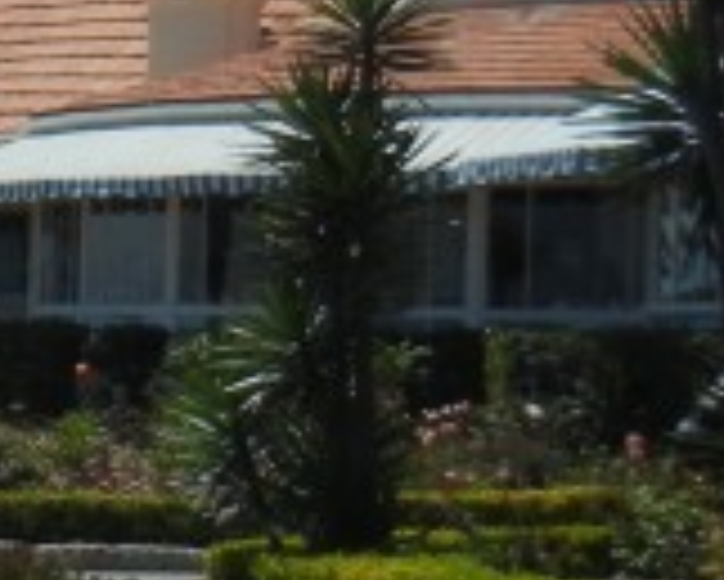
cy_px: 292
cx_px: -967
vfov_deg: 6.4
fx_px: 5189
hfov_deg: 7.5
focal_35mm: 242
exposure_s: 1/804
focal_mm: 7.1
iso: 160
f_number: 7.4
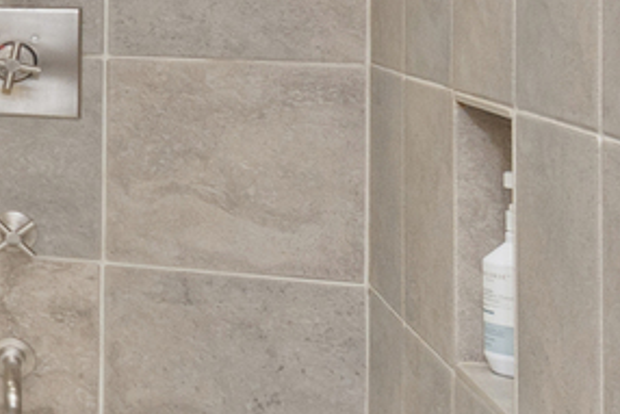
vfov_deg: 13.1
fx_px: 1757
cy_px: -56
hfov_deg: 12.3
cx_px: -1102
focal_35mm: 102
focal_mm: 18
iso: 200
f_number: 8
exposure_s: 1/60
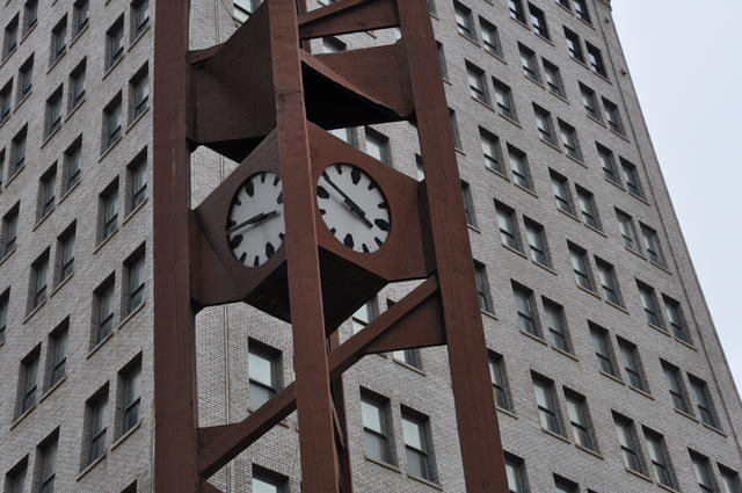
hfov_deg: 30.5
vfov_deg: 20.6
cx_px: 371
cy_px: 246
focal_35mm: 66
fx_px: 1359
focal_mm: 44
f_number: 8
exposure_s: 1/60
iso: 200
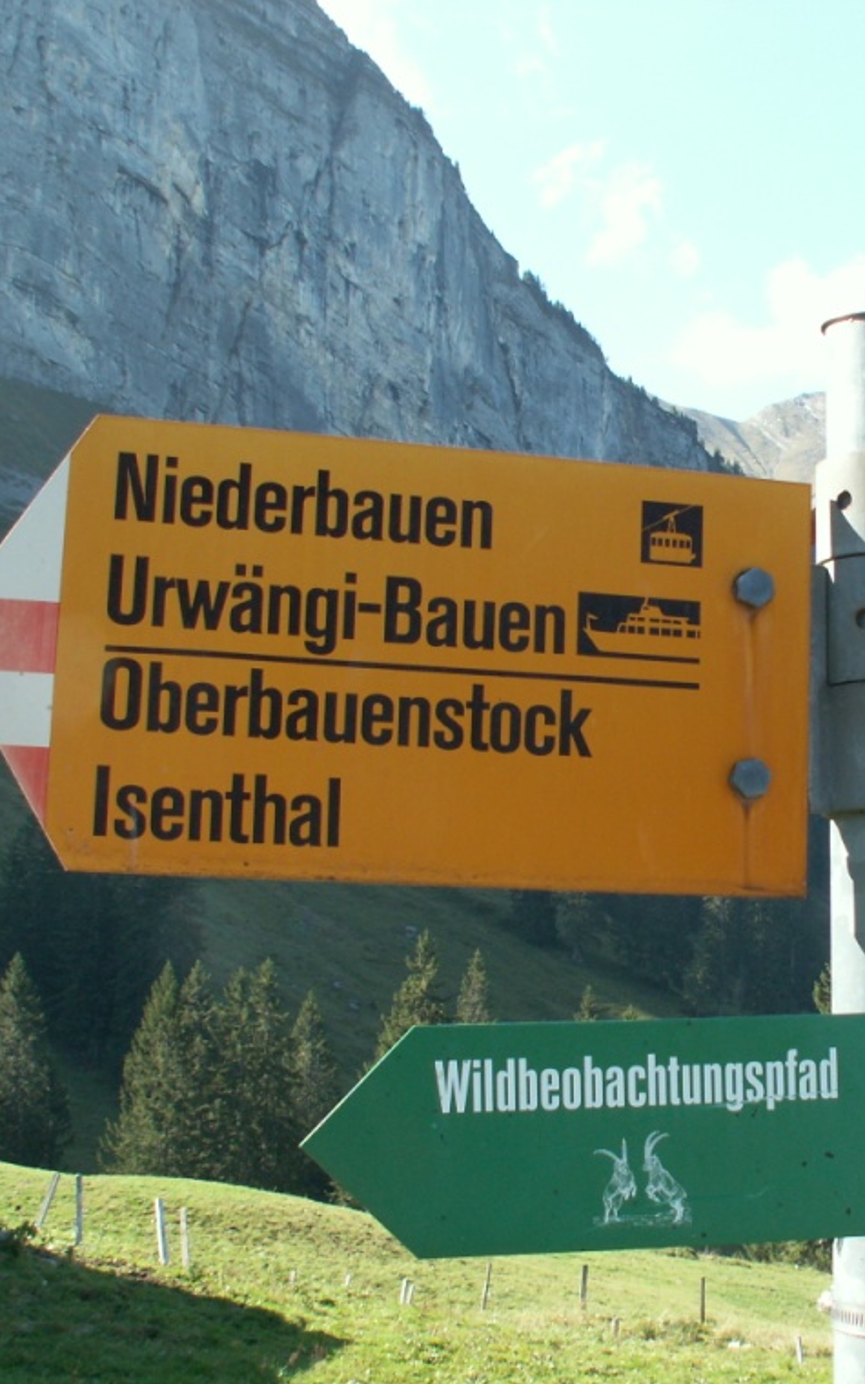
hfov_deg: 25.2
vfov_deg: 40.3
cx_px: 741
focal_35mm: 50
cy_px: 697
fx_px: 1886
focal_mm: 5.86
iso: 50
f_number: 4.5
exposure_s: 1/100
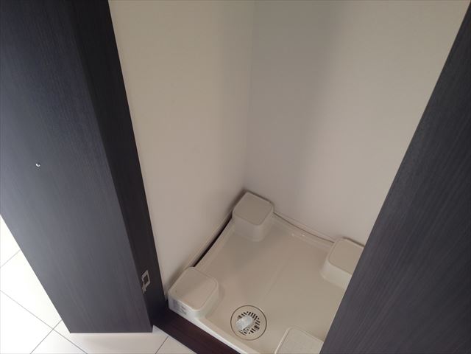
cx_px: 236
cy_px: 177
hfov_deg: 55.4
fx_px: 449
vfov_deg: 42.9
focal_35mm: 33
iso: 64
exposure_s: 1/24
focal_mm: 4.12
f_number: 2.4
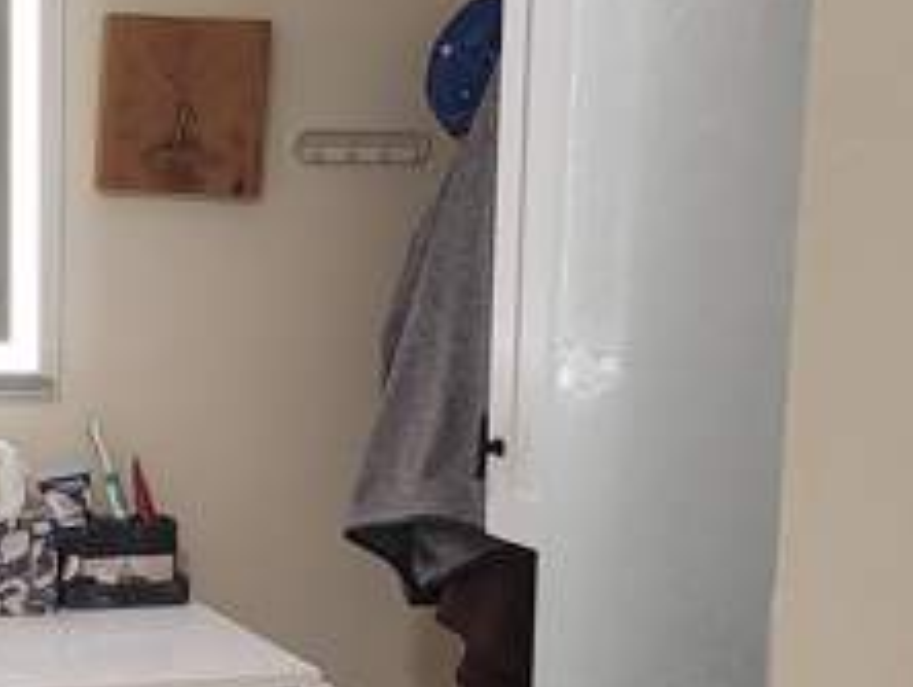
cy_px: 485
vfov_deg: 16.4
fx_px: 2376
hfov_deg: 21.5
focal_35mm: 90
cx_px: 173
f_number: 1.5
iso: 177
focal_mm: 4.15
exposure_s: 1/120
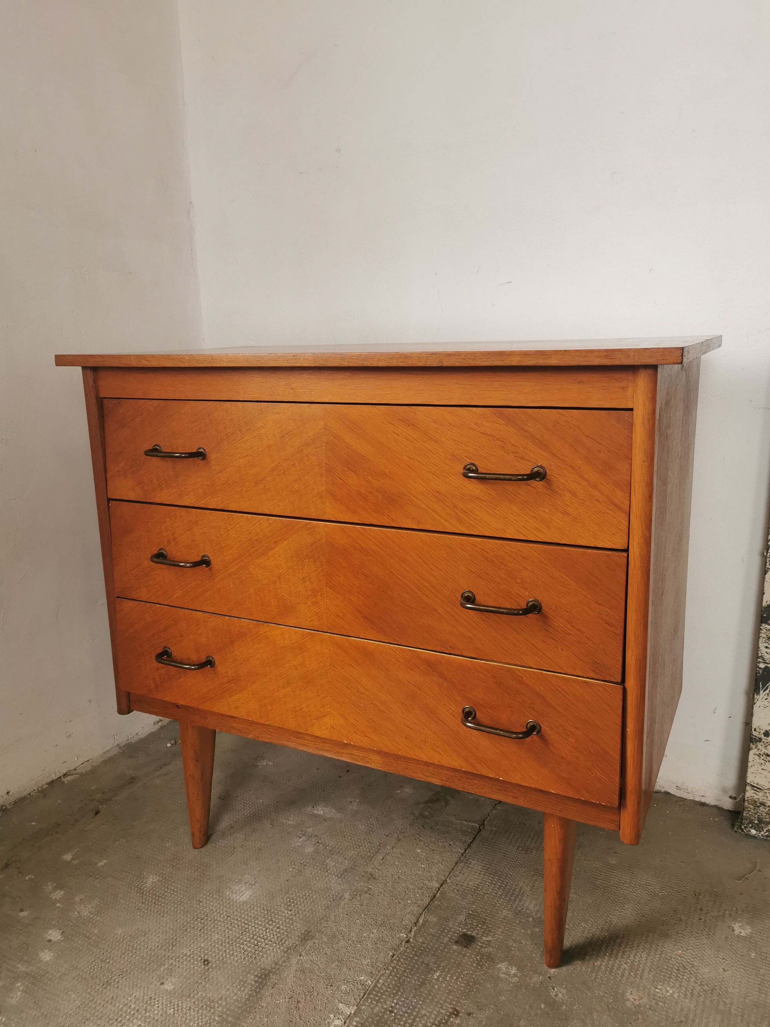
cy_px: 514
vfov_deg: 65.3
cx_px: 385
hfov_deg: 51.4
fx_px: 801
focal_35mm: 27
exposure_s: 1/100
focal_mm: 5.56
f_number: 1.6
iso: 125
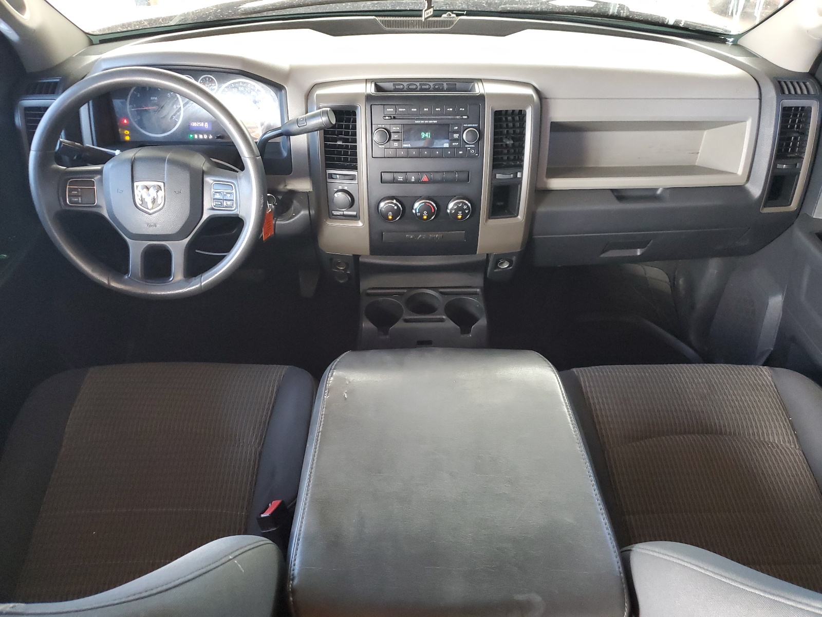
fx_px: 617
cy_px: 308
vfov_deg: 53.1
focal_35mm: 26
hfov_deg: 67.3
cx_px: 411
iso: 335
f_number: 1.5
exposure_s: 1/24
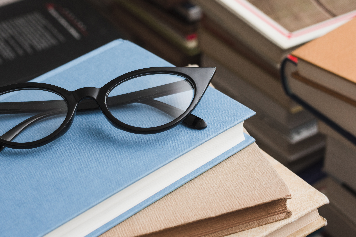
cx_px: 131
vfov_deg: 16.3
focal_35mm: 84
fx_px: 829
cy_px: 108
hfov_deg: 24.2
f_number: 4.5
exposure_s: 1/100
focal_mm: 35
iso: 200
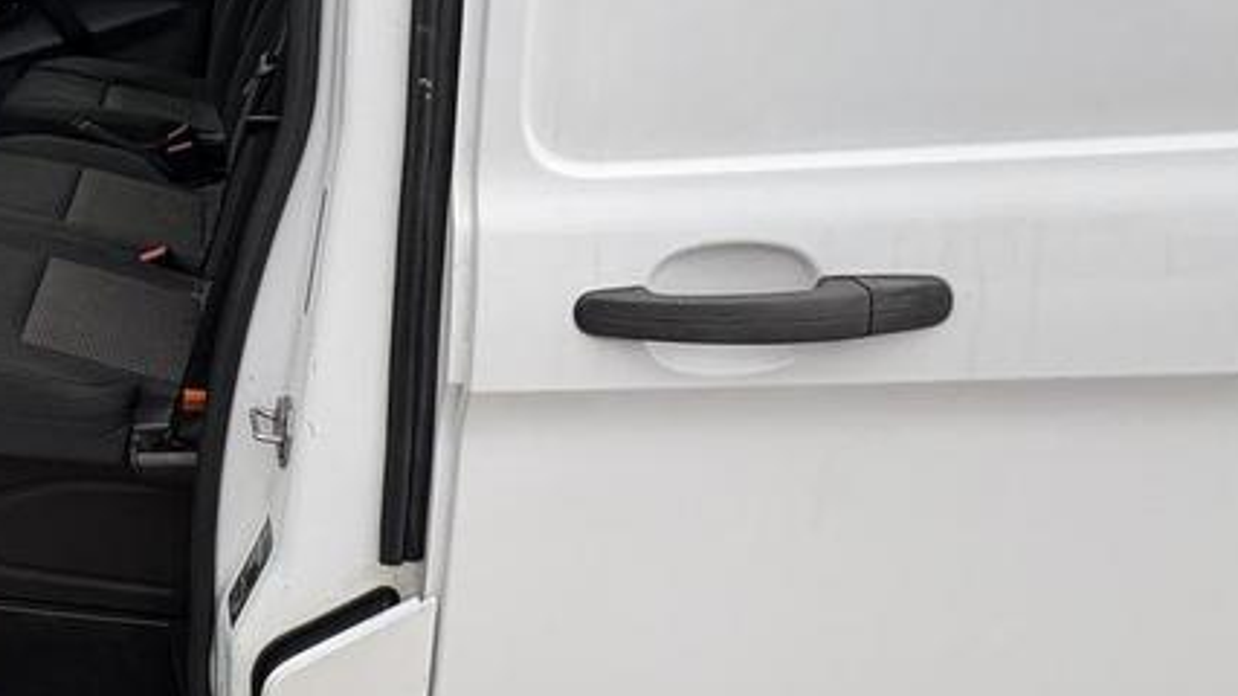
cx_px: 52
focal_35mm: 32
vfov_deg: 36.2
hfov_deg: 51.3
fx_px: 1050
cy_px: 218
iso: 50
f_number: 2.2
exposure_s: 1/99
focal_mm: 2.22
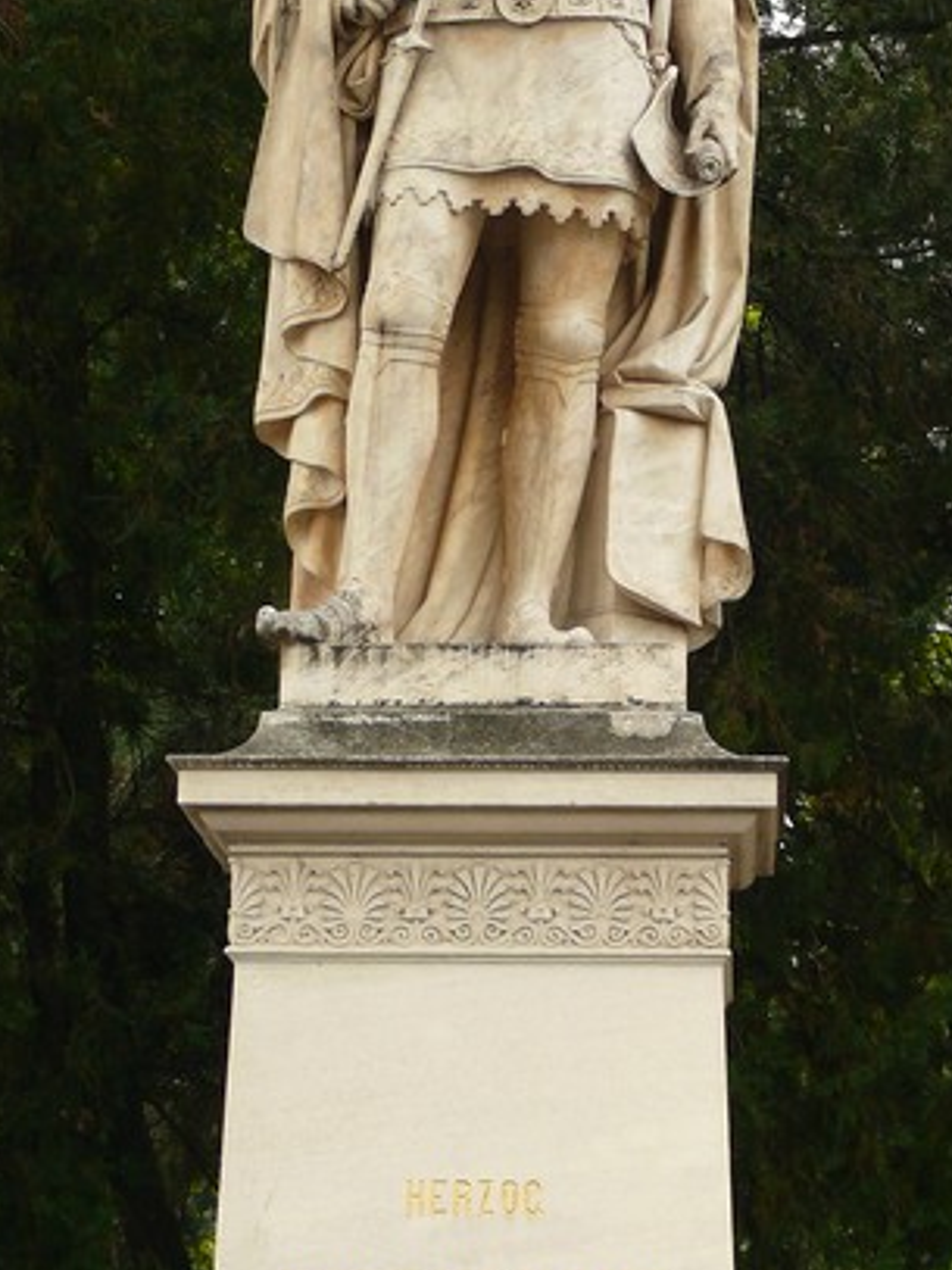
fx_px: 5136
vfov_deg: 14.1
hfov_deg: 10.6
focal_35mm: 140
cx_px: 556
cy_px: 568
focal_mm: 16
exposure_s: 1/80
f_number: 3.2
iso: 100
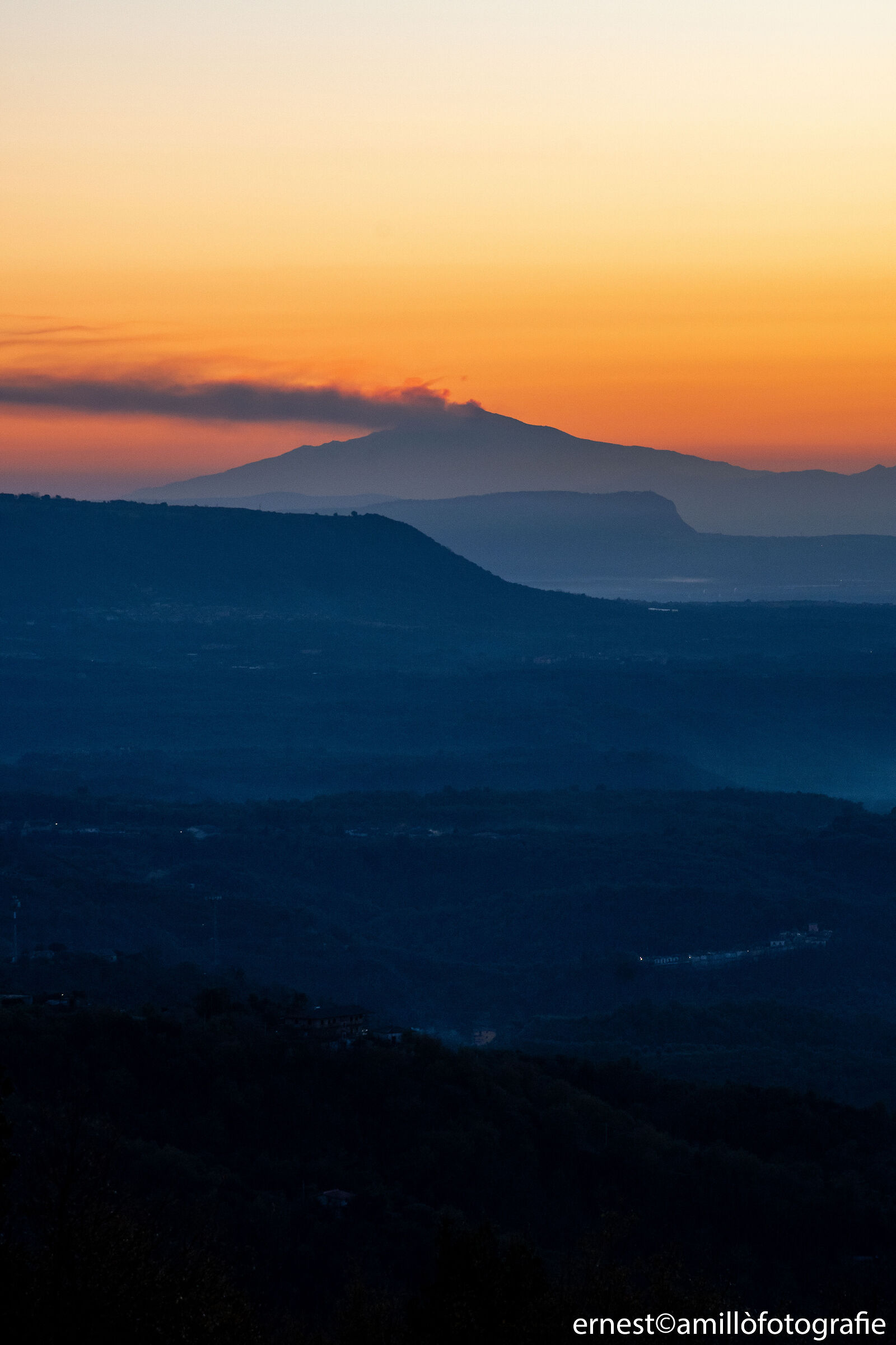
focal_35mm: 180
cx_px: 448
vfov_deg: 11.4
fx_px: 6719
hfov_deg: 7.6
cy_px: 672
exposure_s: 1/160
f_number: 8
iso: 400
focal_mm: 120
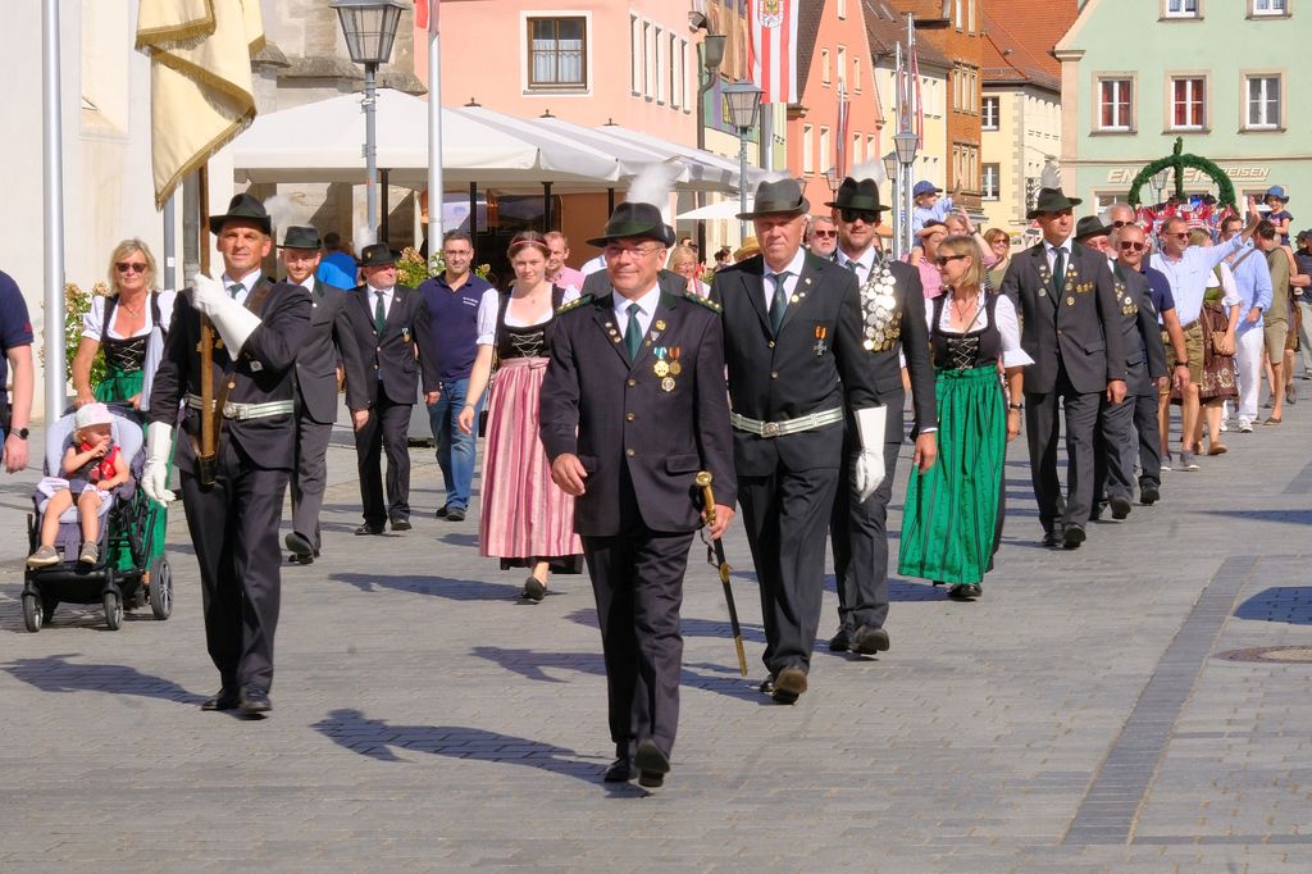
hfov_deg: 18.4
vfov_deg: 12.3
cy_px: 437
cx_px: 656
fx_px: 4044
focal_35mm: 111
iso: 400
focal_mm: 74.1
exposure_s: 1/105
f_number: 22
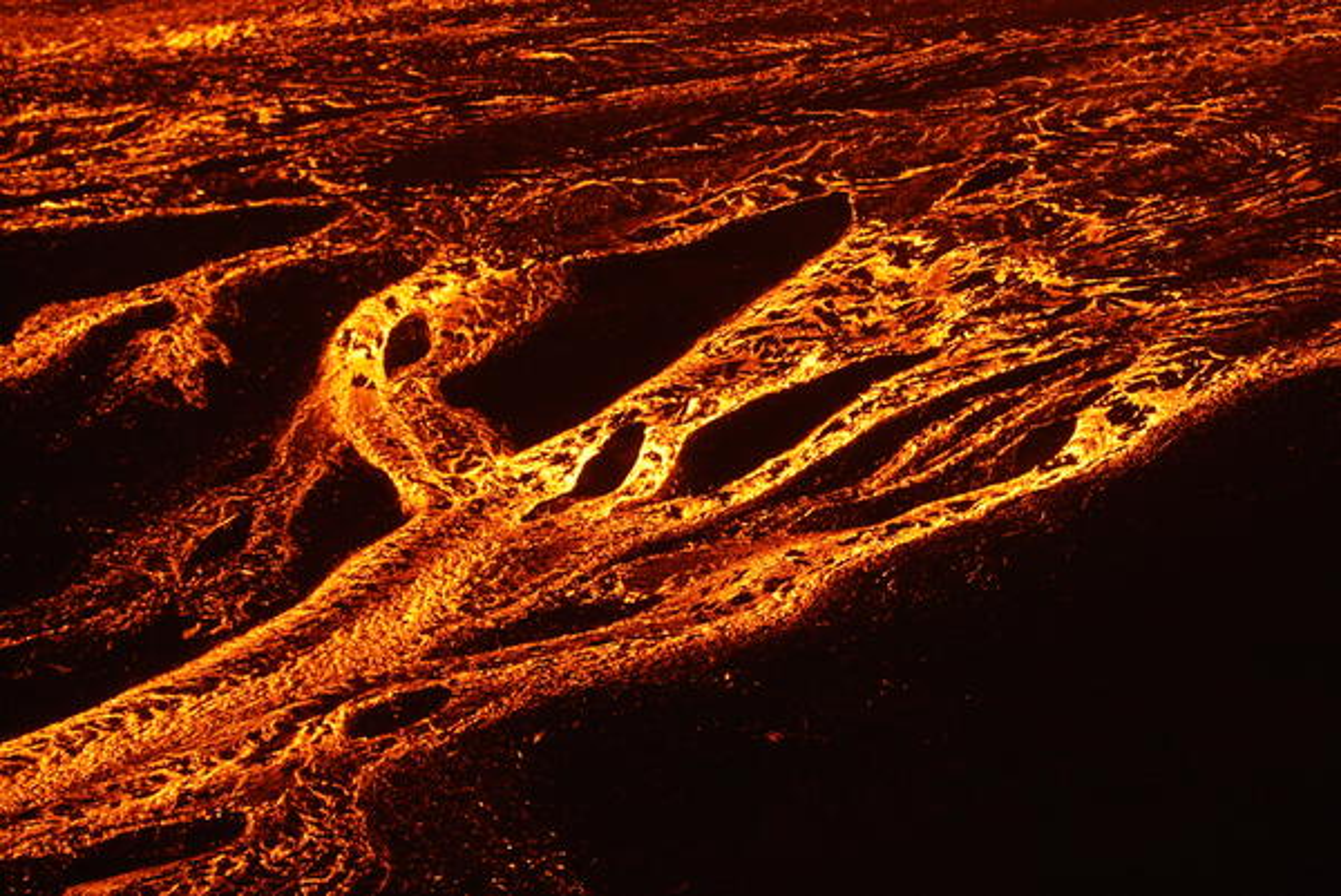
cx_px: 670
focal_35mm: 200
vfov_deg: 6.9
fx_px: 7455
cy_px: 448
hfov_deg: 10.3
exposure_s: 1/80
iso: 1250
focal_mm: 200
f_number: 7.1
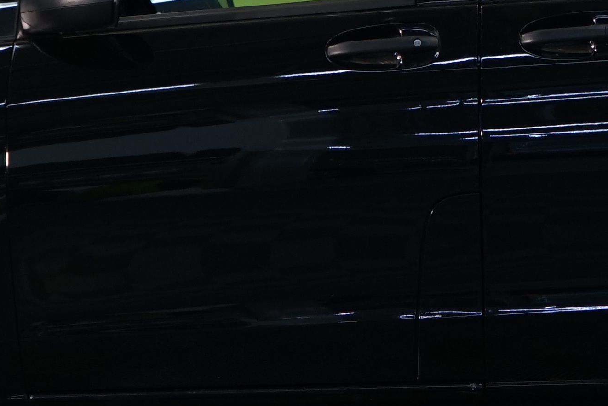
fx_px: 4138
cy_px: 43
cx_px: 683
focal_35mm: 245
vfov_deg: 5.6
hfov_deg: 8.3
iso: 500
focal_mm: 54
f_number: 5.6
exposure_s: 1/30
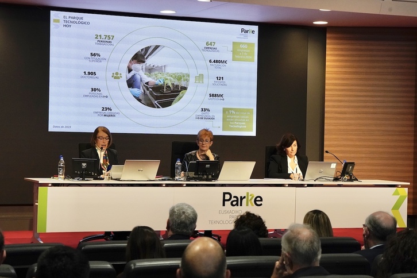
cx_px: 208
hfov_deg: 24.2
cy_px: 139
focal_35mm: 84
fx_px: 973
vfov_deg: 16.3
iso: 6400
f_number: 10
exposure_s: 1/400
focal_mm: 84
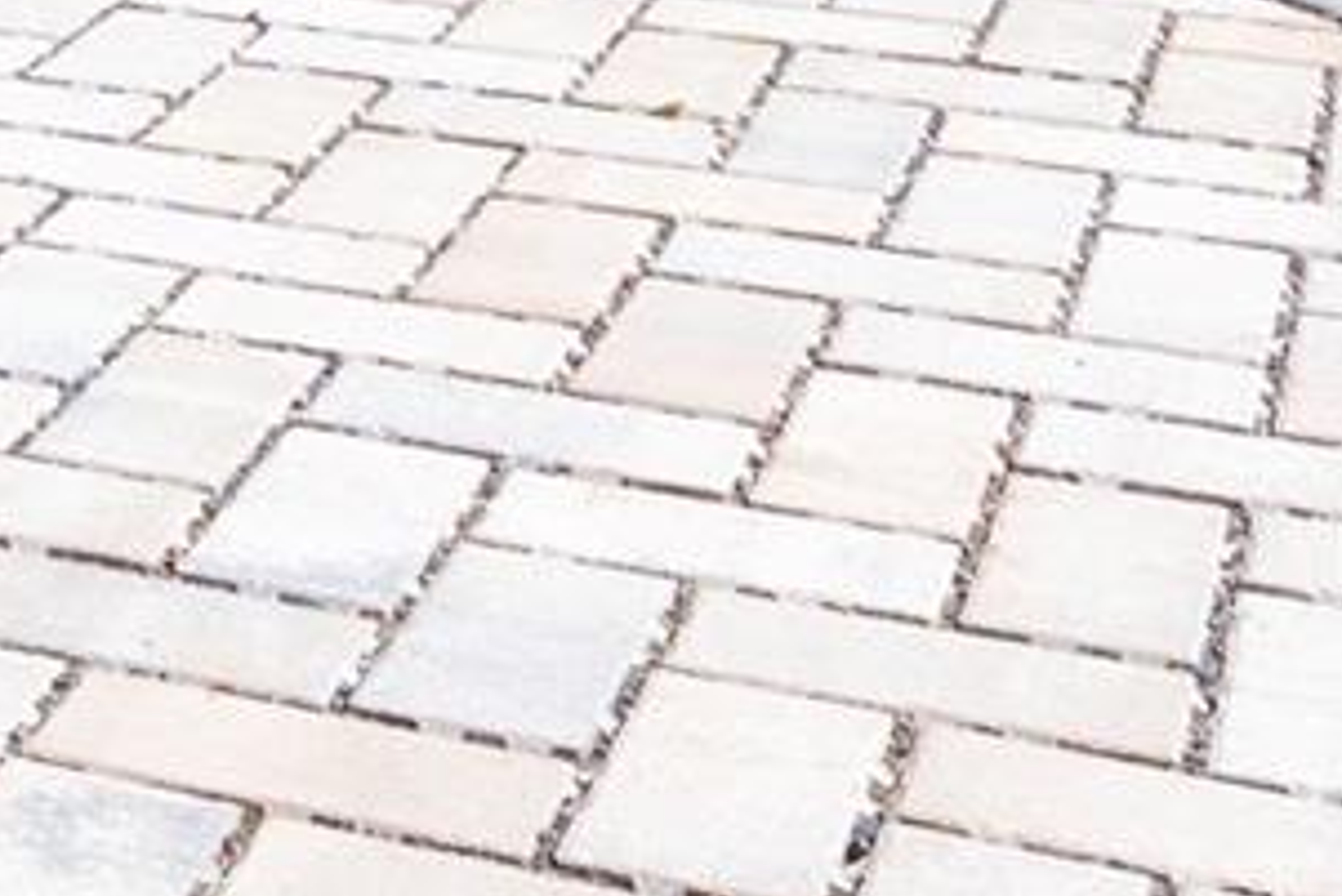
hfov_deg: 21.6
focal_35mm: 85
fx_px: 3170
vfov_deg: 13.0
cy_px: -1110
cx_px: -406
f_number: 8
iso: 250
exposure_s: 1/400
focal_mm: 16
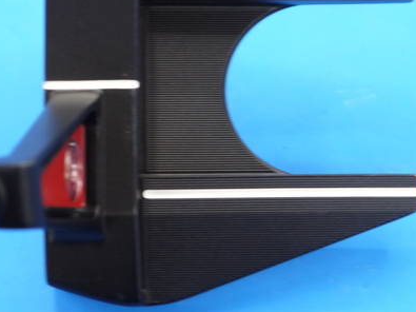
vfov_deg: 10.9
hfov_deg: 14.5
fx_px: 1634
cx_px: 207
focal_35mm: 136
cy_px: 91
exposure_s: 1/60
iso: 800
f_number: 5.6
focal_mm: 42
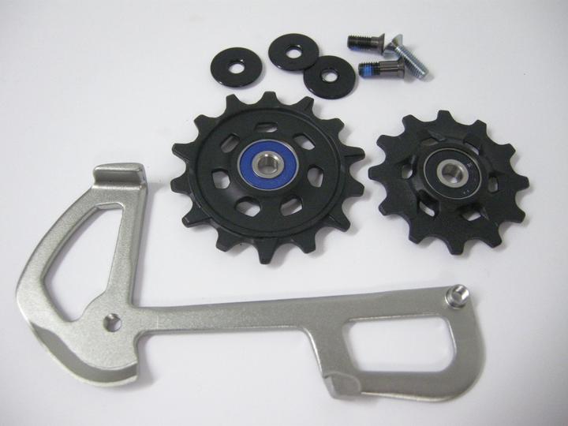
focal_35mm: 35
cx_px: 284
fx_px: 574
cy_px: 213
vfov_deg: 40.7
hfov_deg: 52.6
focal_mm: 7.5
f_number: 2.7
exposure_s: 1/41
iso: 400
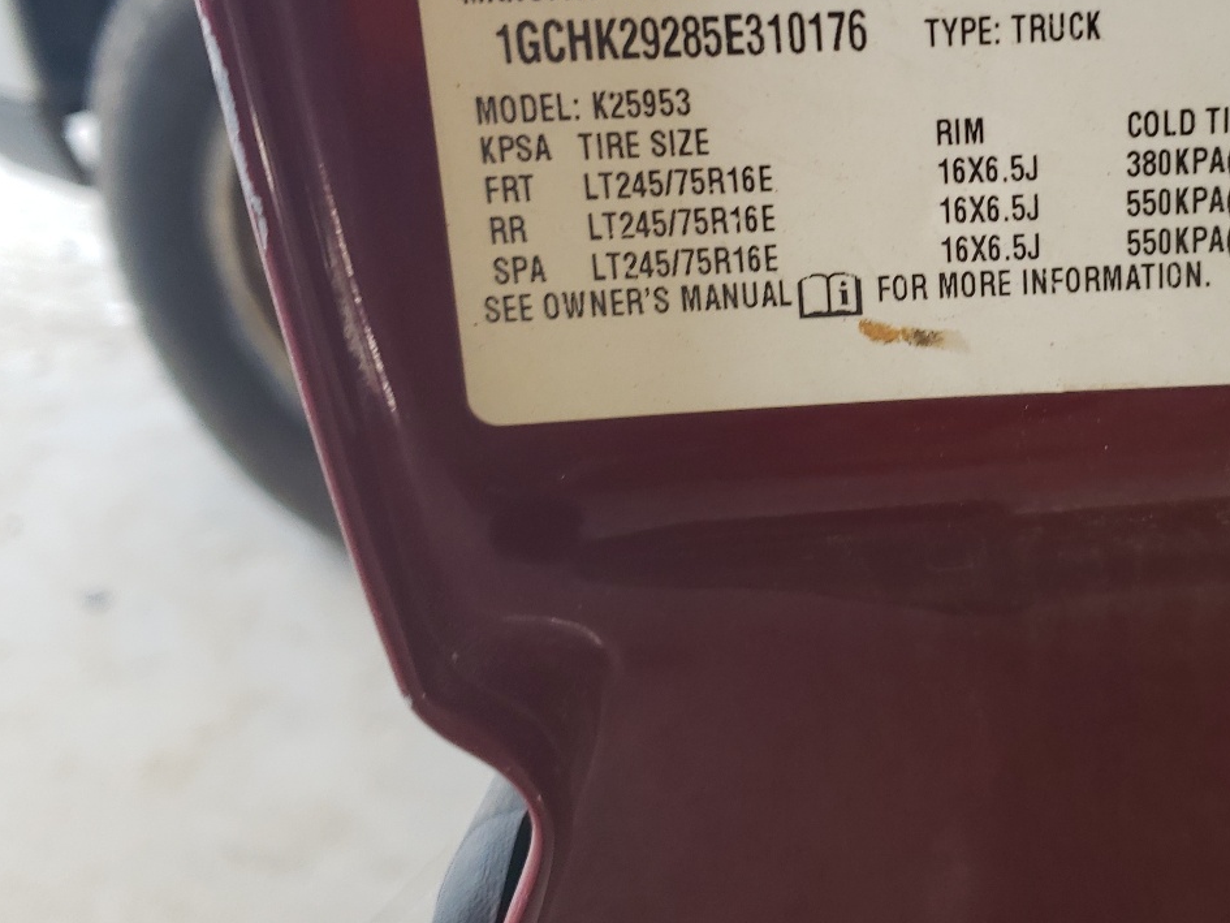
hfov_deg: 41.7
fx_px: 1564
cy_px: 184
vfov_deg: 32.0
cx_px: 924
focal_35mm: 44
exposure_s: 1/120
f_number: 1.5
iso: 74
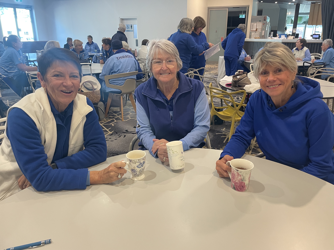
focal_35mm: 26
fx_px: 251
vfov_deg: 53.1
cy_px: 125
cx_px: 167
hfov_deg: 67.3
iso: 200
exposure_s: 1/50
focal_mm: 4.2
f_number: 1.6
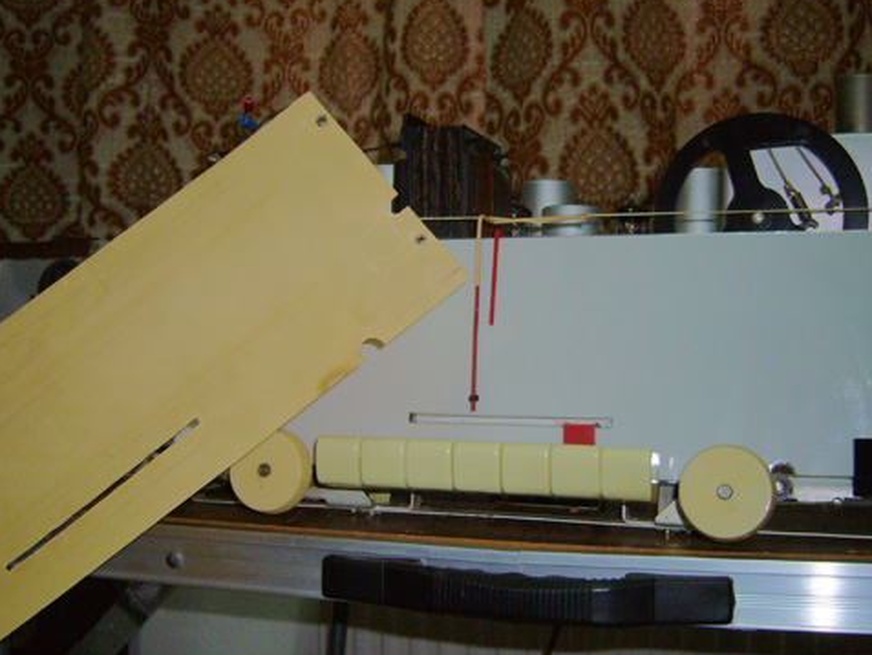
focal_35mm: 44
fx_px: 1109
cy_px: 328
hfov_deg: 42.9
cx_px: 457
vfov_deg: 32.9
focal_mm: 5.8
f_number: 2.8
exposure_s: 1/30
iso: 100
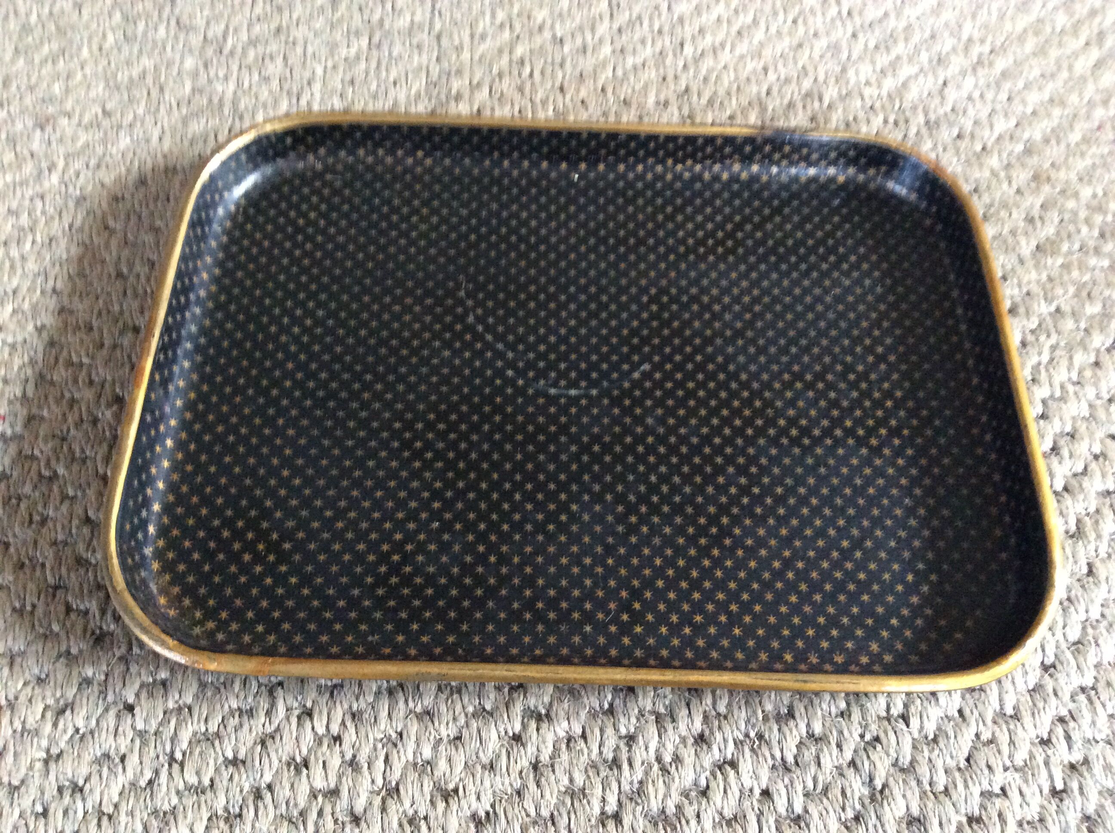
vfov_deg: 44.1
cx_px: 558
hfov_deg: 56.9
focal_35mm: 32
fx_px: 1029
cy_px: 416
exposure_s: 1/17
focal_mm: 3.3
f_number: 2.4
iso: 400
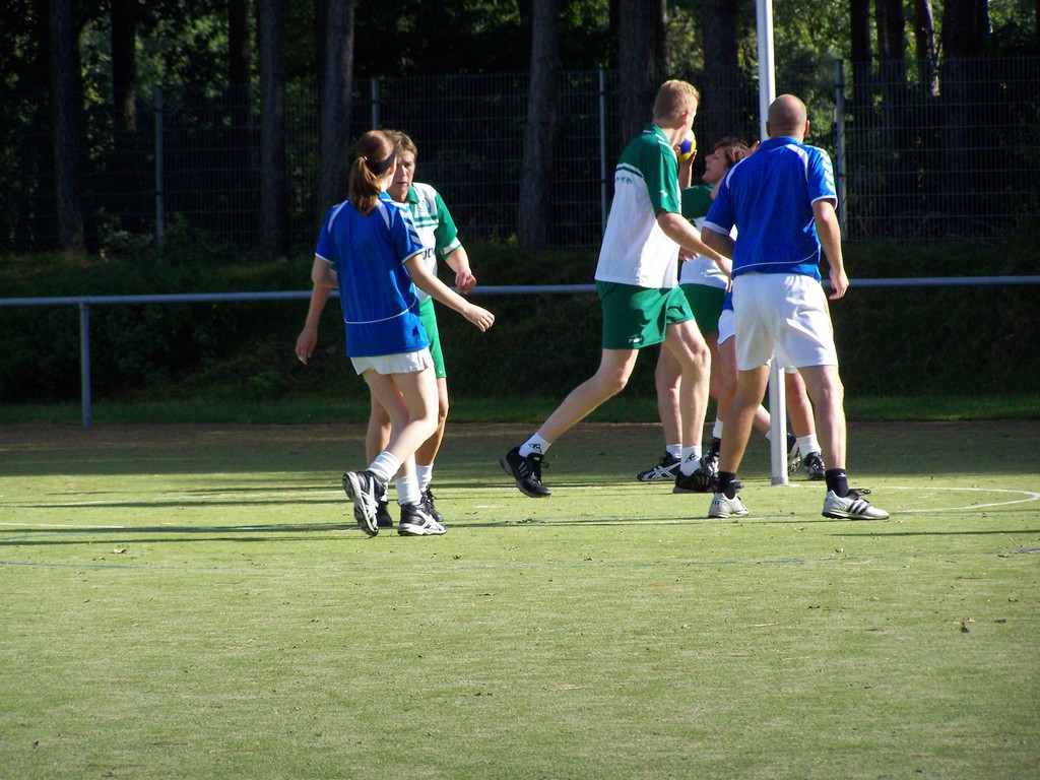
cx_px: 520
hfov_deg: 9.1
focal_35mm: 218
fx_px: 6550
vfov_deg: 6.8
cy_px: 390
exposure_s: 1/1000
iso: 160
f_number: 3.3
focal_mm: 36.2
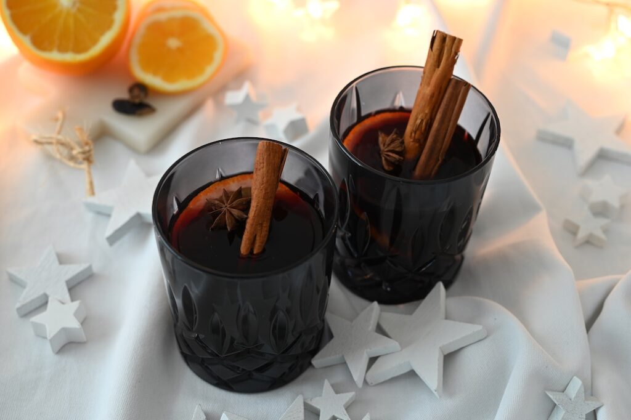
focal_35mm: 50
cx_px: 316
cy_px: 210
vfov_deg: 27.0
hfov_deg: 39.6
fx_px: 876
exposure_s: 1/3
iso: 125
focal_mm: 50
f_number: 5.6
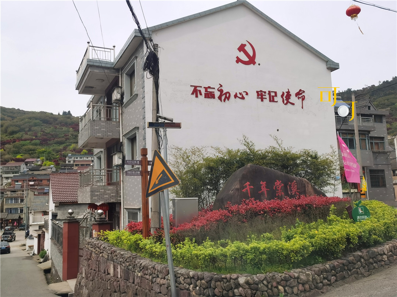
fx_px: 390
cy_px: 148
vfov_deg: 41.8
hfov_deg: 54.0
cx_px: 198
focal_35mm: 34
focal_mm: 5.56
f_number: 1.6
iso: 50
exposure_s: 1/1894
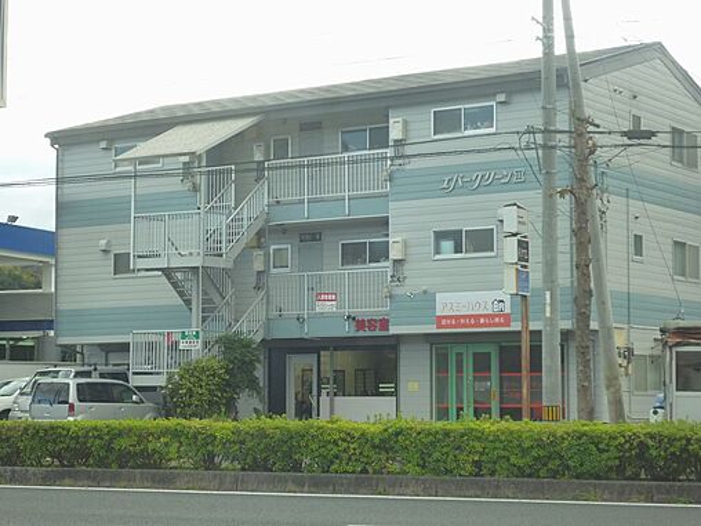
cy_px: 263
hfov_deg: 23.0
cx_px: 350
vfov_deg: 17.4
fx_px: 1721
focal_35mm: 85
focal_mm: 15.2
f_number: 5.7
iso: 160
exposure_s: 1/80
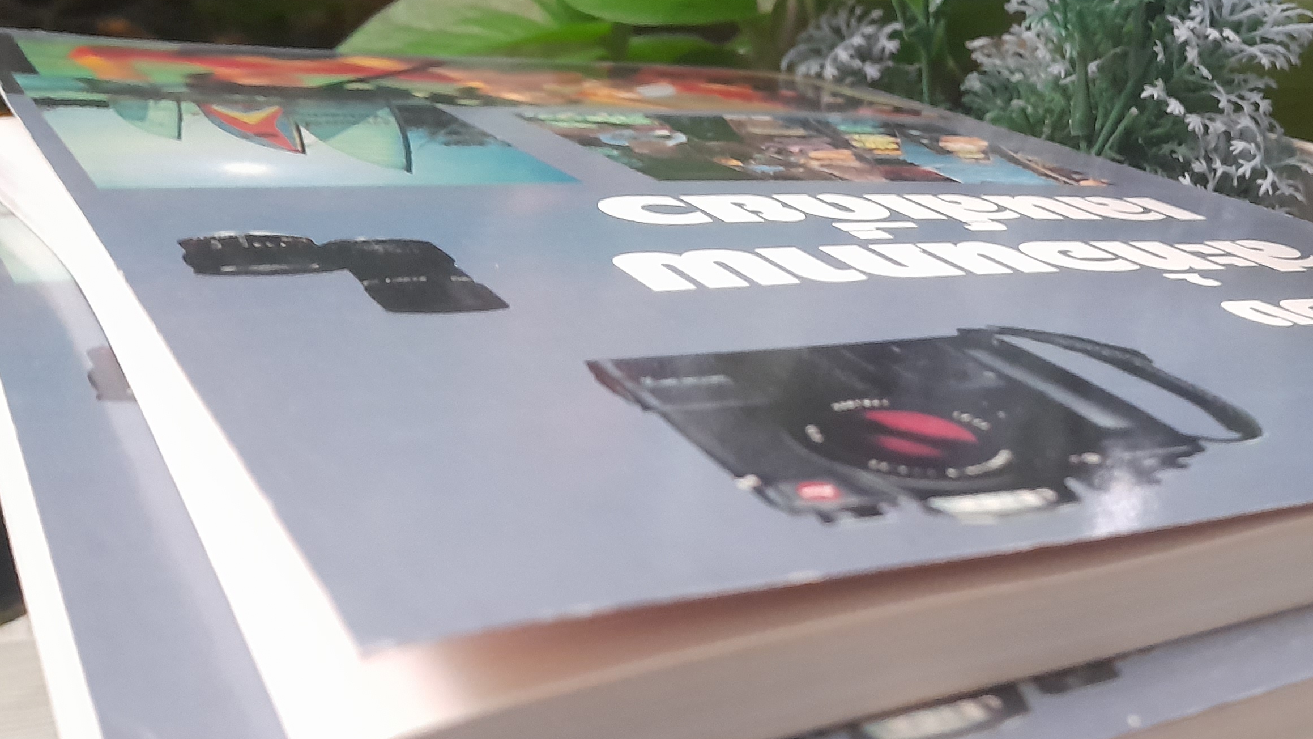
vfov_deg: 25.1
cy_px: 162
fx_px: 1636
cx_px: 906
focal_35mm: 47
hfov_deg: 42.9
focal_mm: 4.6
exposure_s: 1/25
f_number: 2
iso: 640
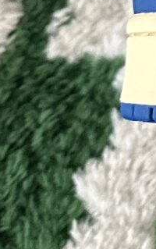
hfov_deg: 5.6
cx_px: 609
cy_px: -274
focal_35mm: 204
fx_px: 1385
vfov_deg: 9.5
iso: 400
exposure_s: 1/50
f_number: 1.78
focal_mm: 6.86
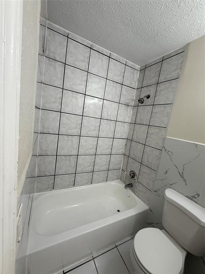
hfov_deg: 85.7
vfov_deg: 102.1
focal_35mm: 14
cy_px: 137
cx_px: 102
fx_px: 111
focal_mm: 2.22
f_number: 2.2
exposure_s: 1/120
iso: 125
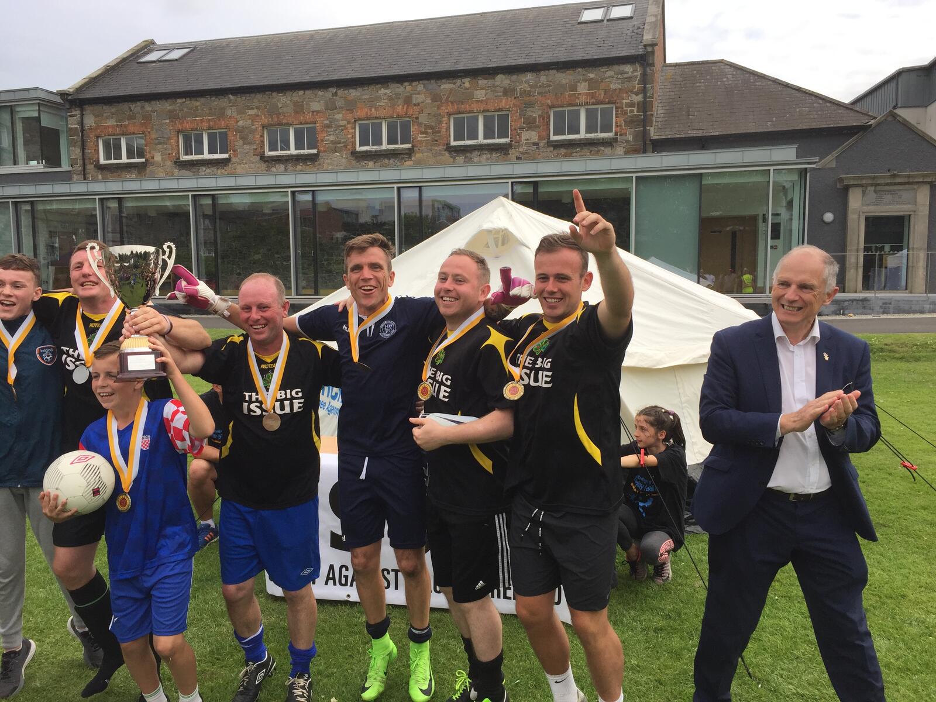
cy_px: 351
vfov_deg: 48.2
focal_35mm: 29
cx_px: 468
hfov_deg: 61.7
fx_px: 784
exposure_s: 1/989
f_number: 2.2
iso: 32
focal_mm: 4.15
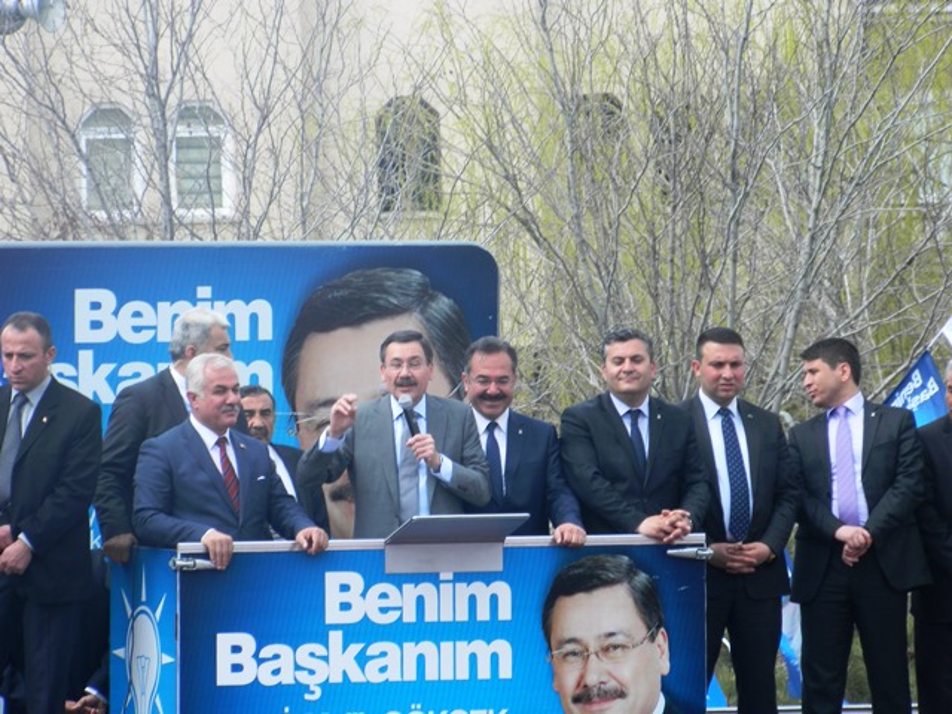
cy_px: 357
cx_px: 476
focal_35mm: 395
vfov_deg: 3.8
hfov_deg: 5.0
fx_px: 10863
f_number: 5.7
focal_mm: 71.2
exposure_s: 1/125
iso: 80
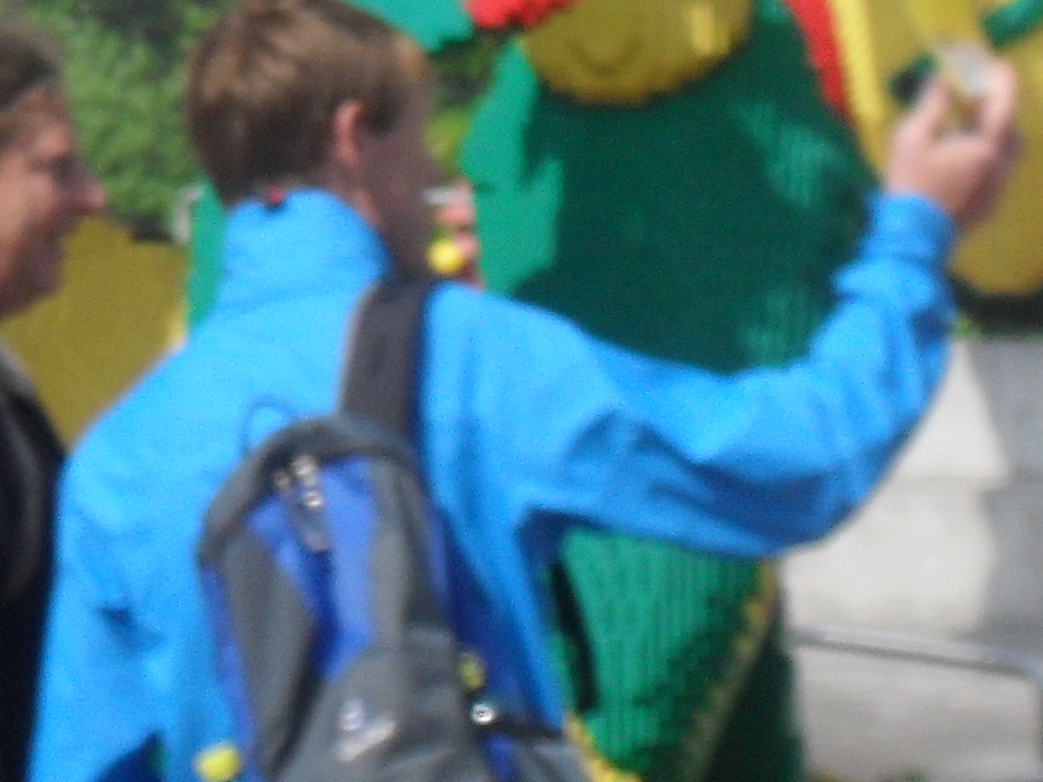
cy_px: -278
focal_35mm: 204
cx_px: -53
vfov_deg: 7.2
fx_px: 6146
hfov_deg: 9.6
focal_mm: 10.1
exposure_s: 1/90
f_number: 10.9
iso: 100
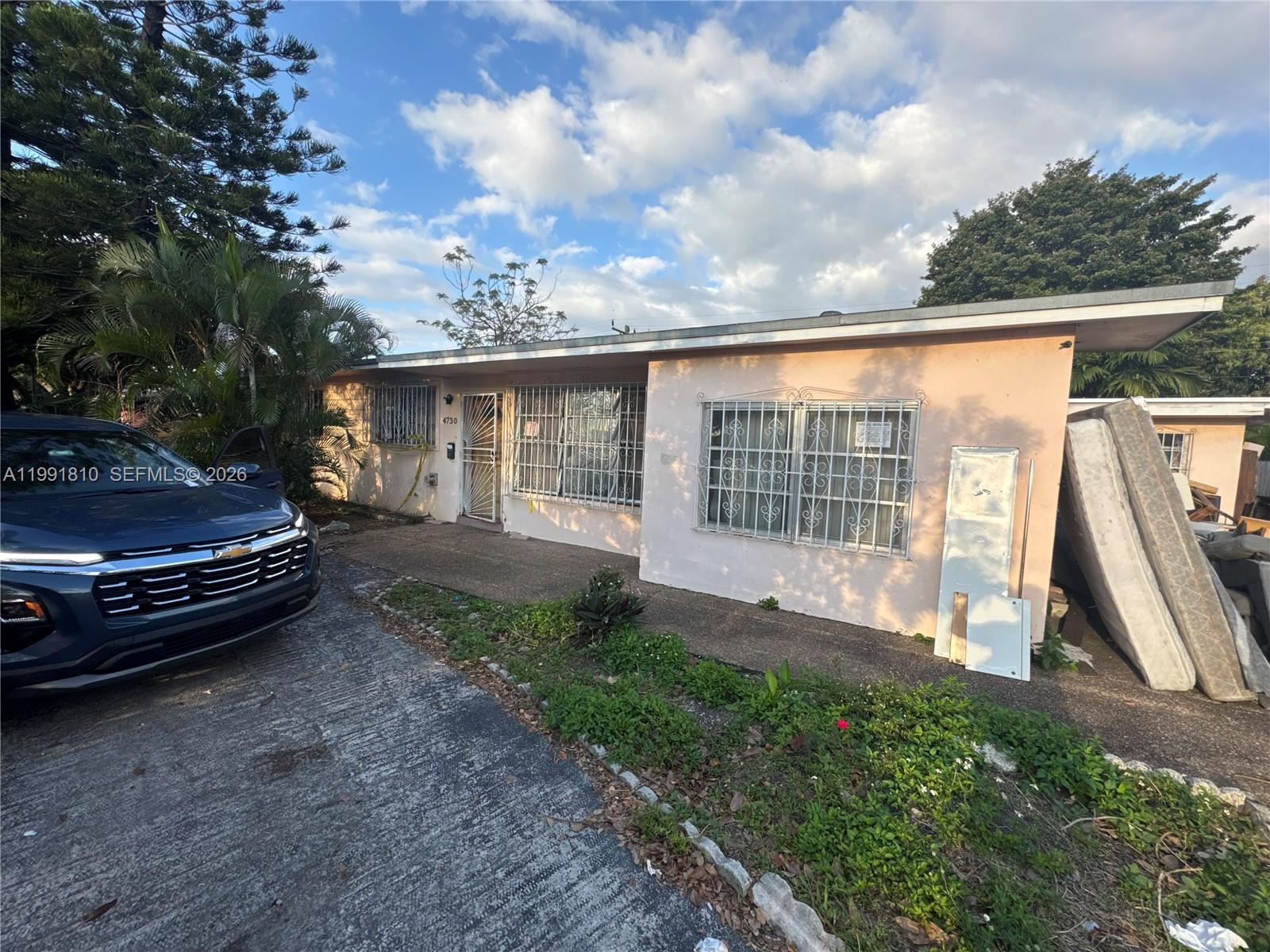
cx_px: 635
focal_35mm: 14
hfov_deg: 102.1
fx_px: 514
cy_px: 476
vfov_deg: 85.7
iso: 40
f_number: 2.2
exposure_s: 1/664
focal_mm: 2.22
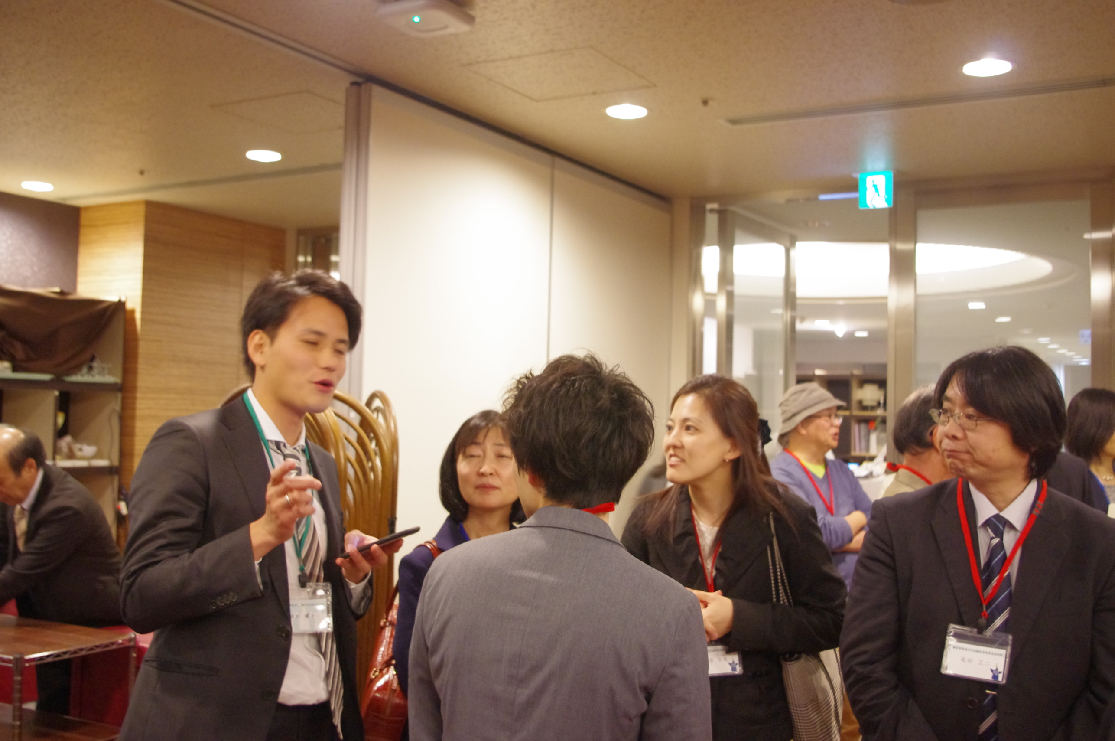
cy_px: 370
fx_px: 1206
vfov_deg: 34.1
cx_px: 558
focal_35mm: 39
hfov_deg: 49.6
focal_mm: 26.25
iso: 2000
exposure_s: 1/25
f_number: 4
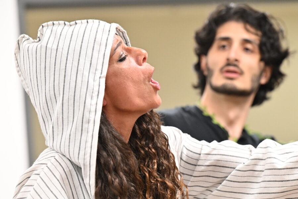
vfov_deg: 5.1
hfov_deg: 7.6
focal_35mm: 270
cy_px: 100
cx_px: 149
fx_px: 2235
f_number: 3.5
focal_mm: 180
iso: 4000
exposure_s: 1/250
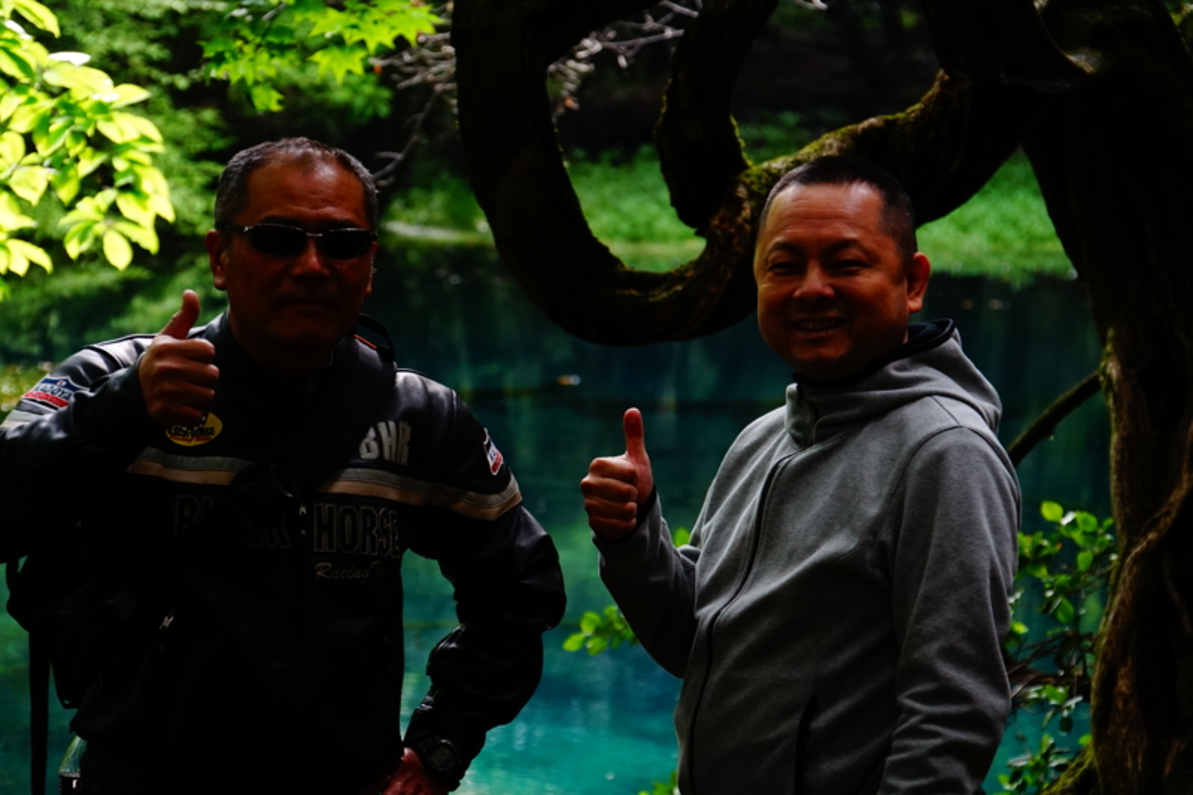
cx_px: 596
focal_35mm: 147
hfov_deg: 14.0
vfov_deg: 9.3
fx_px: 4870
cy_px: 398
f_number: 5.6
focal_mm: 98
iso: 800
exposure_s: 1/160
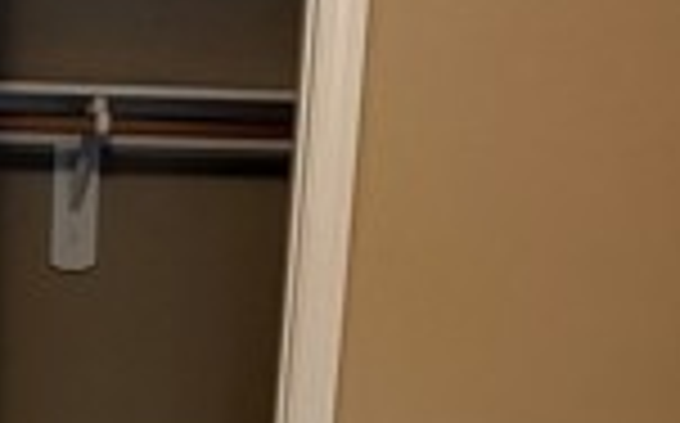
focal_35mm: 108
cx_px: -9
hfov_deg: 18.8
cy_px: 914
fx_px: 1999
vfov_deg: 10.8
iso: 320
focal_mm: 6.76
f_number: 1.78
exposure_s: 1/60
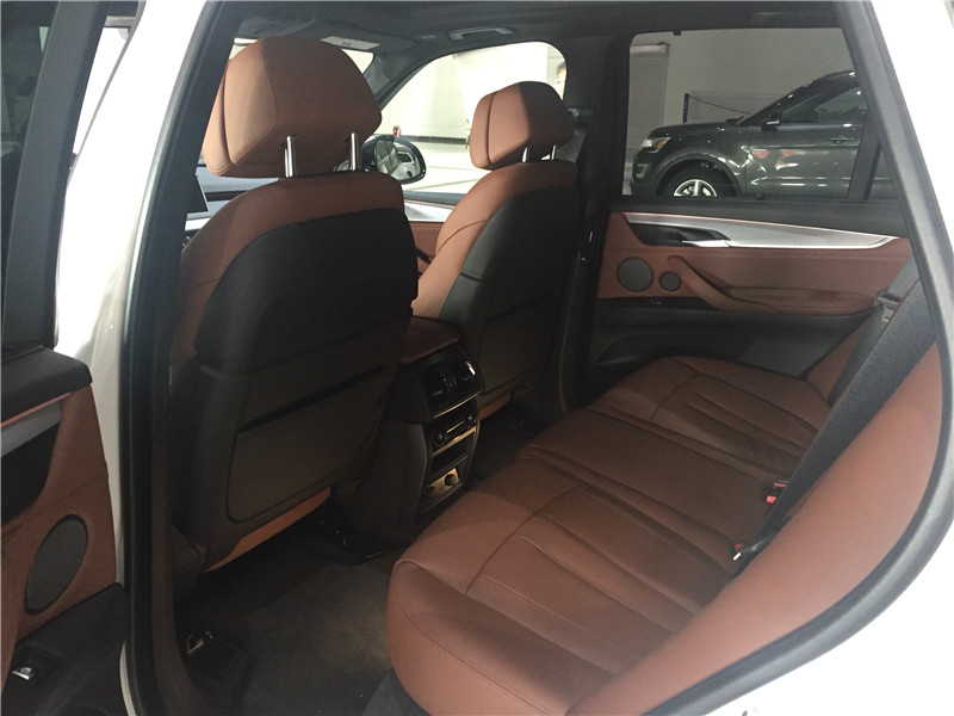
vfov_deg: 48.2
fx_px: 799
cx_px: 477
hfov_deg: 61.7
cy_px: 358
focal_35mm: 29
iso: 250
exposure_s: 1/20
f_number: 2.2
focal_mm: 4.15
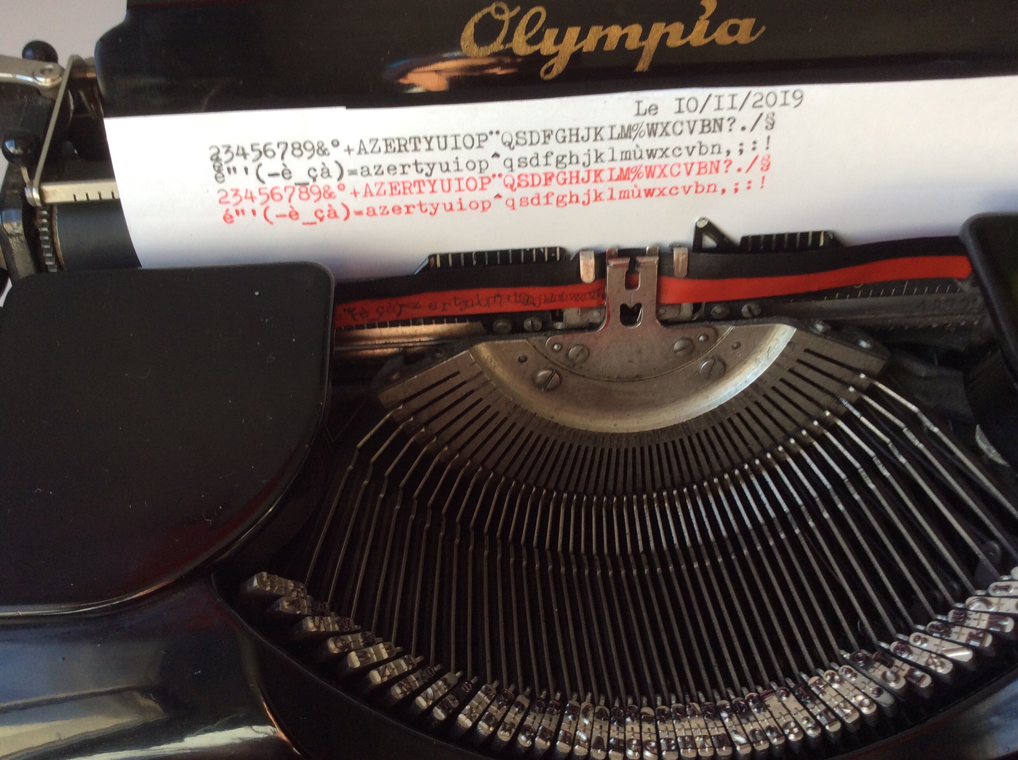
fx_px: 940
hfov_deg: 56.9
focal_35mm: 32
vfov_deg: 44.1
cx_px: 509
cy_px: 380
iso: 32
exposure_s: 1/50
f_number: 2.4
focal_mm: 3.3
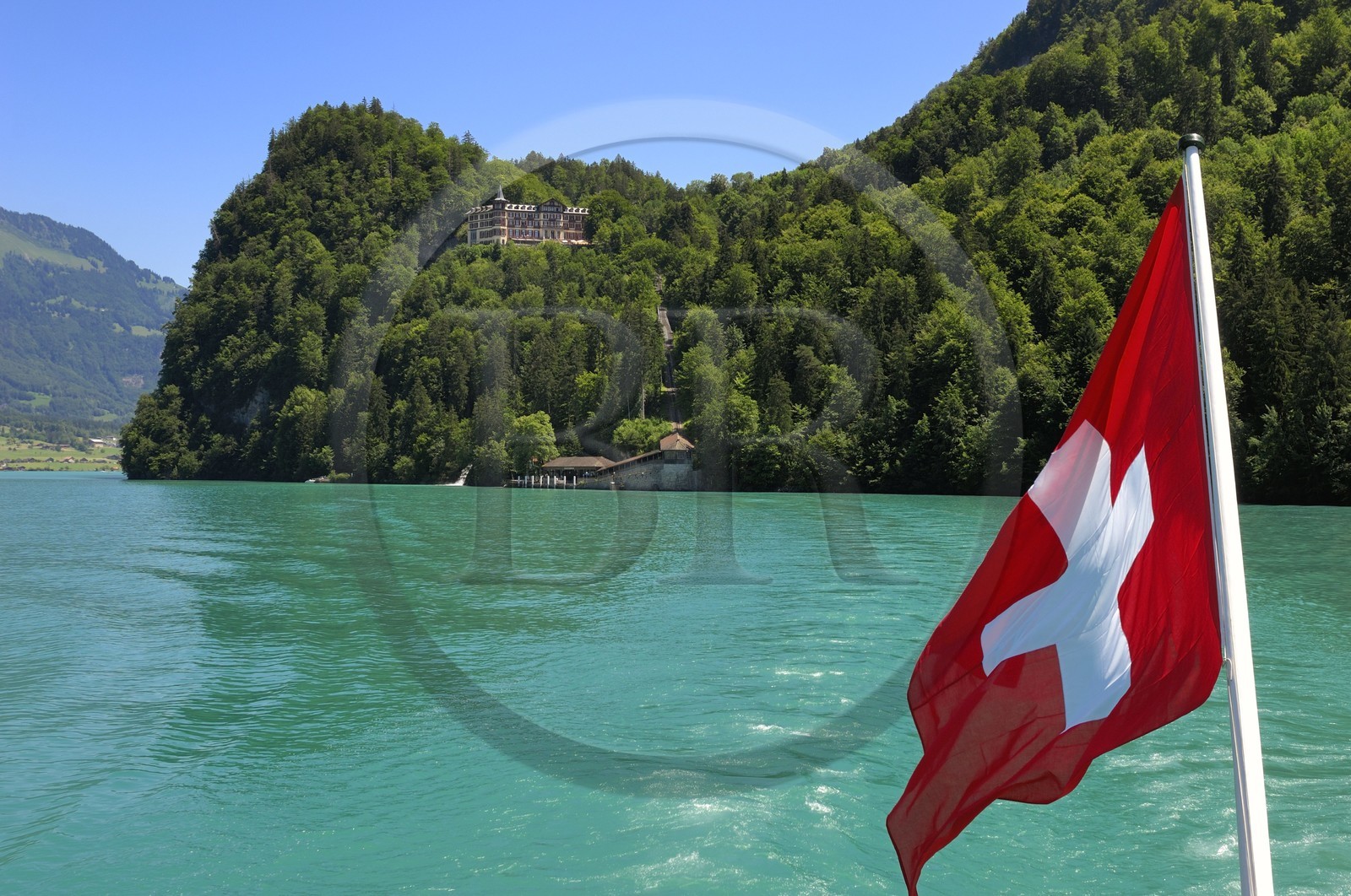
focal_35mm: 42
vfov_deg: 31.8
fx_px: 1574
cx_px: 676
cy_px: 448
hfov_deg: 46.5
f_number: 8
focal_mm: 28
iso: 100
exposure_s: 1/160
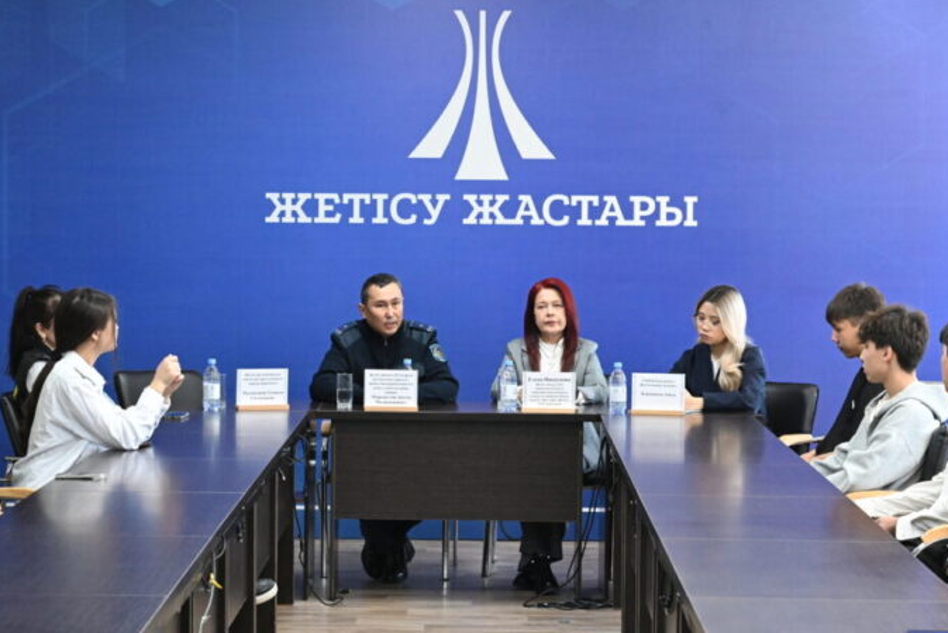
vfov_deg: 11.7
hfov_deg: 17.5
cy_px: 286
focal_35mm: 117
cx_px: 493
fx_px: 3081
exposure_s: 1/200
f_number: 5.6
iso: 4000
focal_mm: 70
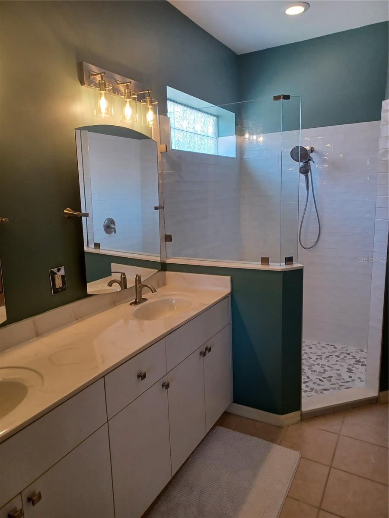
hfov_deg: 54.9
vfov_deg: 69.4
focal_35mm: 25
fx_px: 375
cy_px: 259
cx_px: 194
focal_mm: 4.6
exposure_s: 1/60
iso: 320
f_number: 1.8
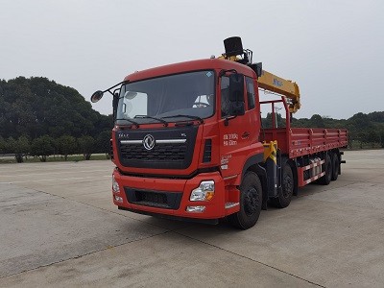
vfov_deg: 51.4
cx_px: 192
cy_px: 144
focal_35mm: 27
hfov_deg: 65.3
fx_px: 300
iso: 50
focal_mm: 6.71
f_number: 1.9
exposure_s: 1/334
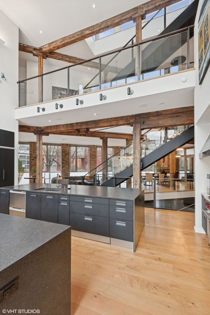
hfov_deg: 73.8
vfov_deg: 96.7
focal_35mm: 16
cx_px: 105
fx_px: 140
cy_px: 158
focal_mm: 16
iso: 400
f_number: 8
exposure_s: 1/20
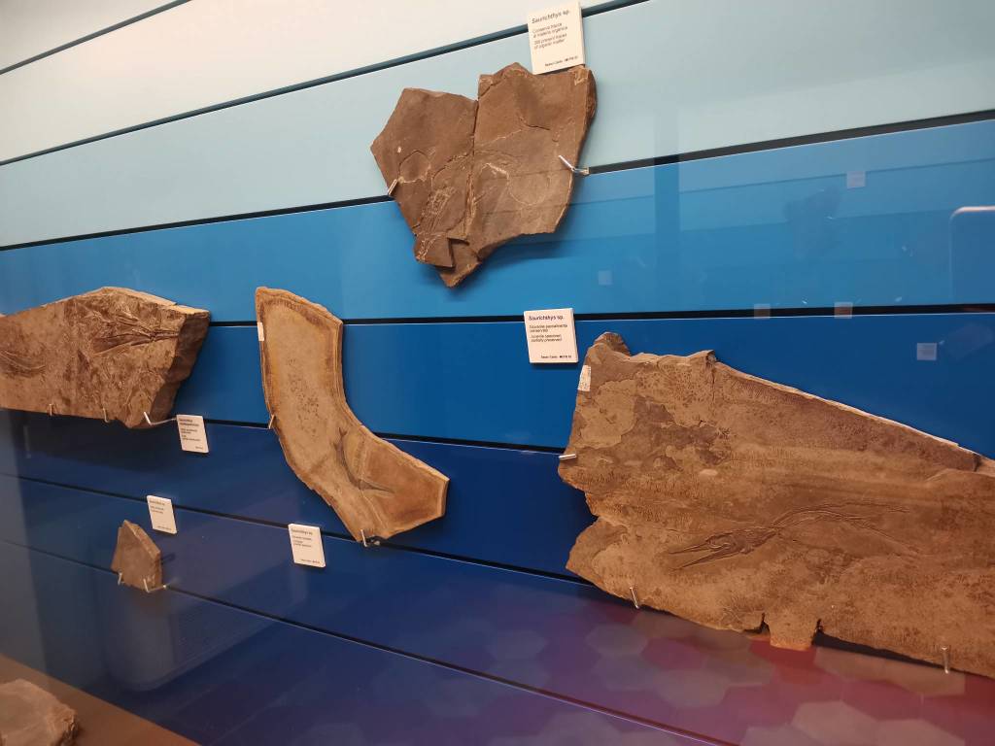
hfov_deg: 67.3
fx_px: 747
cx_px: 498
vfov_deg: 53.1
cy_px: 373
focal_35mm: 26
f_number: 1.8
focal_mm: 4.75
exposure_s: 1/50
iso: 500
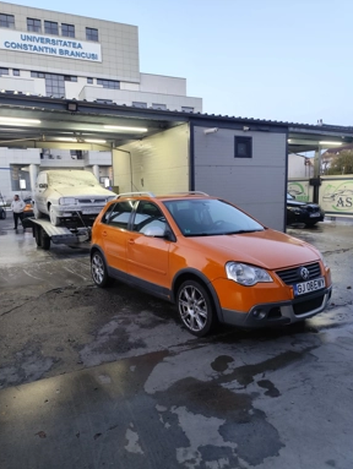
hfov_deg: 56.9
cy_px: 244
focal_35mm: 24
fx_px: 326
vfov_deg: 71.5
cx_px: 175
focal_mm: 6.19
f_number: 1.65
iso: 500
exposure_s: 1/100
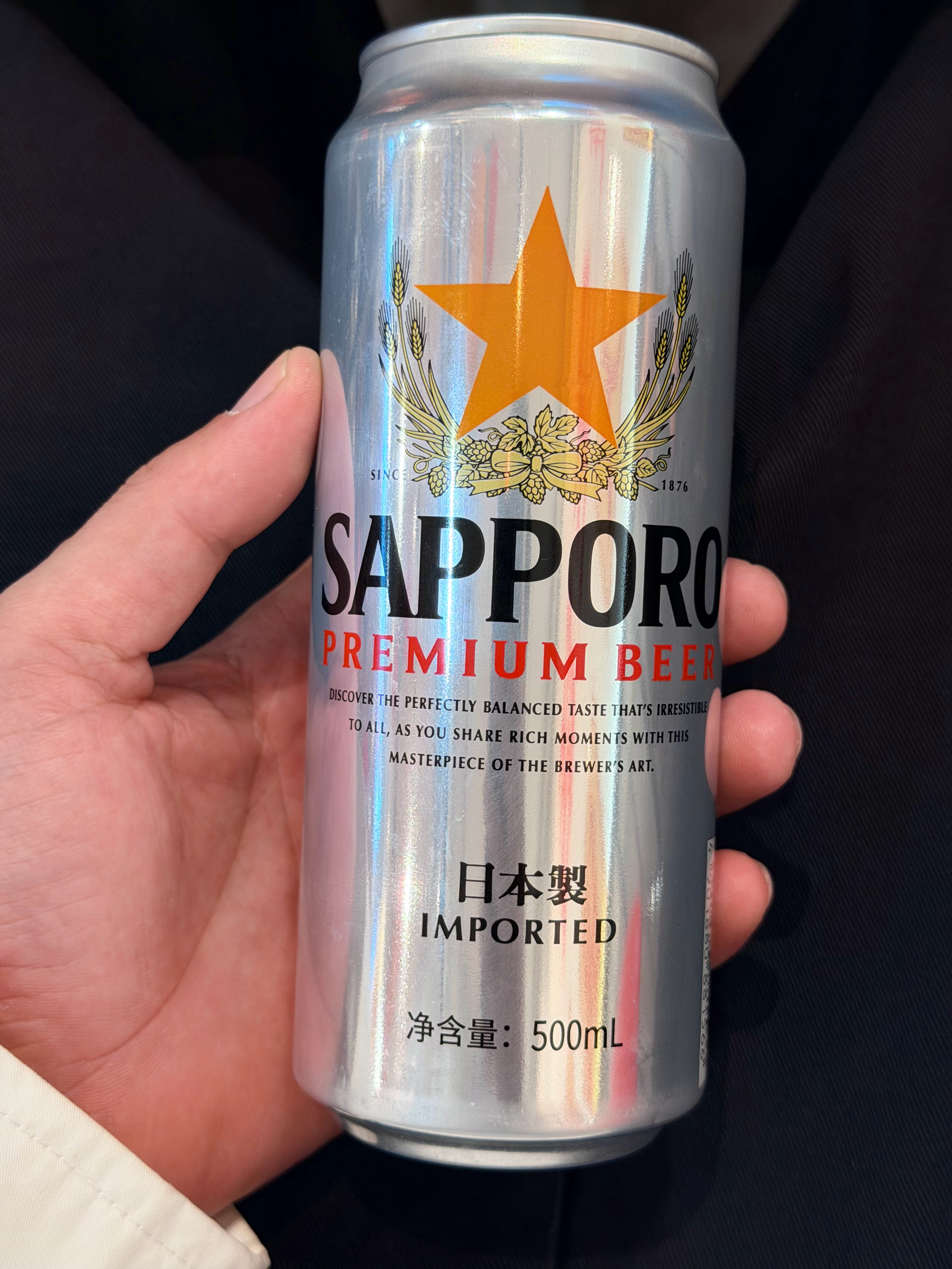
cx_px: 476
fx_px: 1760
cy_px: 634
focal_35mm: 48
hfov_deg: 30.3
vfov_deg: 39.7
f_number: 1.78
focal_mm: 6.76
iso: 160
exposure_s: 1/100
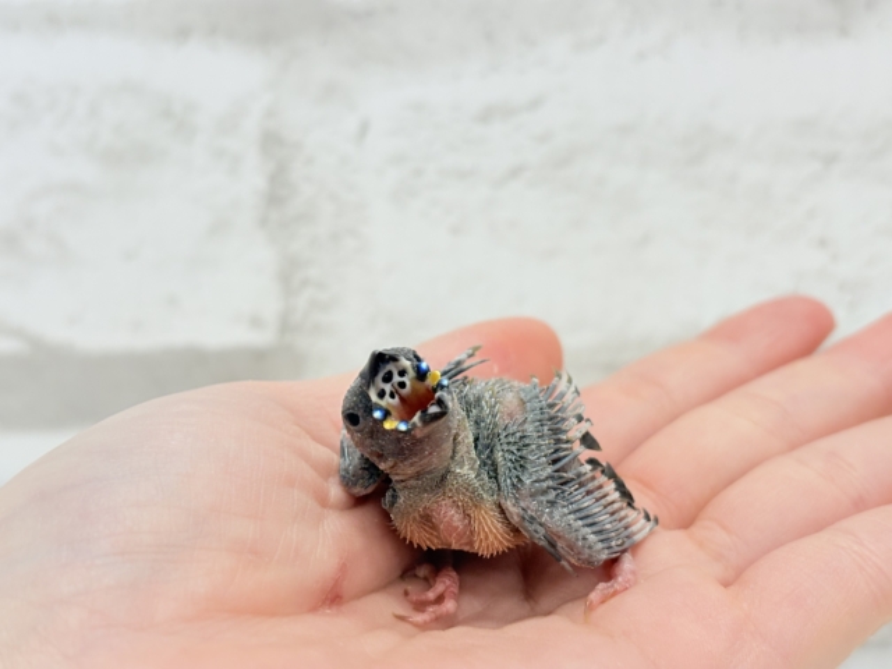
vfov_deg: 28.0
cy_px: 334
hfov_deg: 36.8
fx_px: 1340
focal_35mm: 52
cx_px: 446
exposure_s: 1/100
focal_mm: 5.96
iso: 100
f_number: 1.6
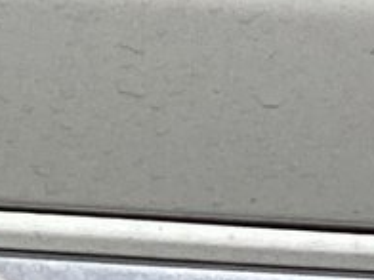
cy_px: -489
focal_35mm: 239
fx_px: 2582
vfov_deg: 5.9
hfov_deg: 7.0
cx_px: -934
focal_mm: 3.3
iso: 25
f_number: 2.4
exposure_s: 1/3135
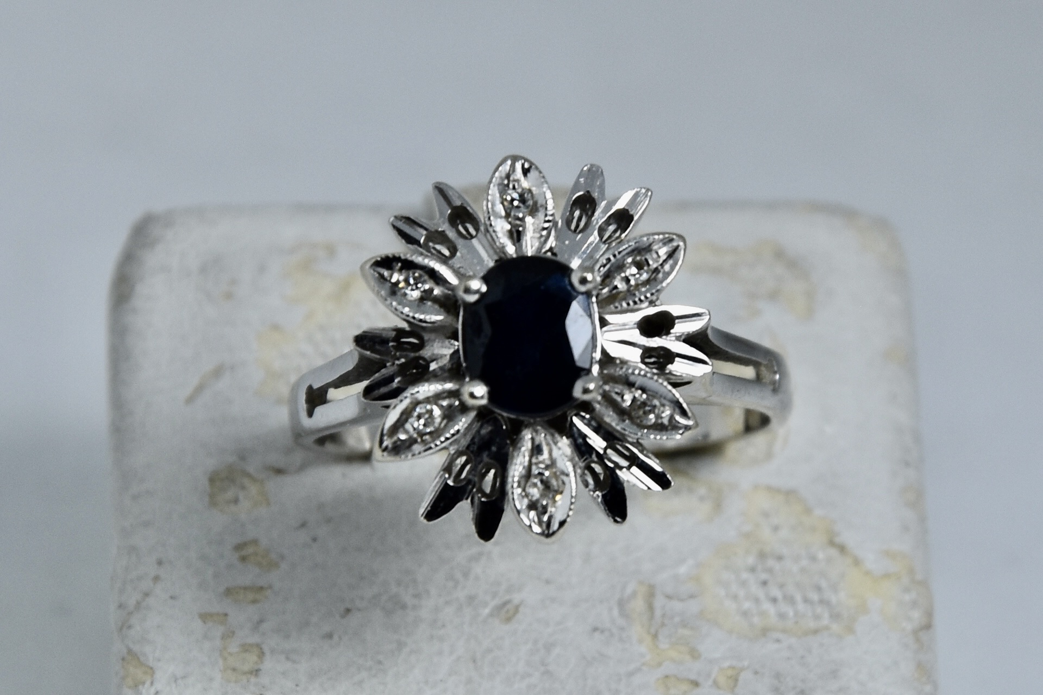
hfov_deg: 13.0
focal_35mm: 158
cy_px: 348
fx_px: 4563
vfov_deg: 8.7
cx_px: 522
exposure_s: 1/250
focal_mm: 105
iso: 200
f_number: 8
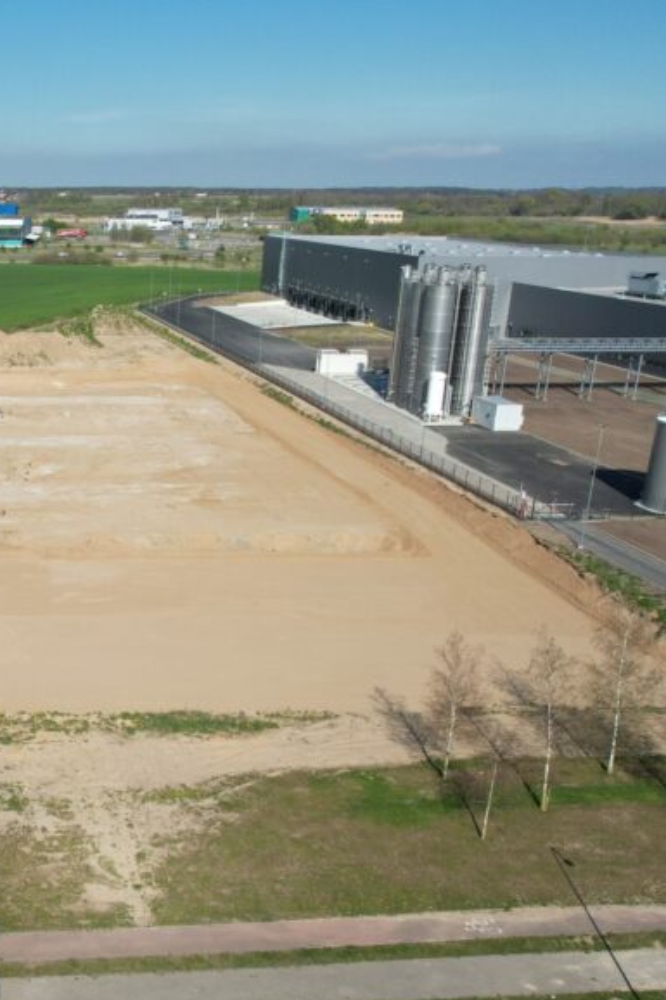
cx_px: -52
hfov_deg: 30.8
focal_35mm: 39
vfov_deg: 49.4
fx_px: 1083
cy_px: 572
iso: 100
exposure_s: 1/2500
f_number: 2.8
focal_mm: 8.38
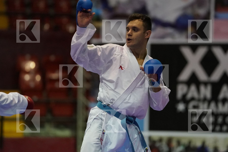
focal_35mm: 297
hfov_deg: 6.9
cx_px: 114
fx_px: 1881
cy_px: 76
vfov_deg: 4.6
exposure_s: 1/800
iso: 6400
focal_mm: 198
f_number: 2.8
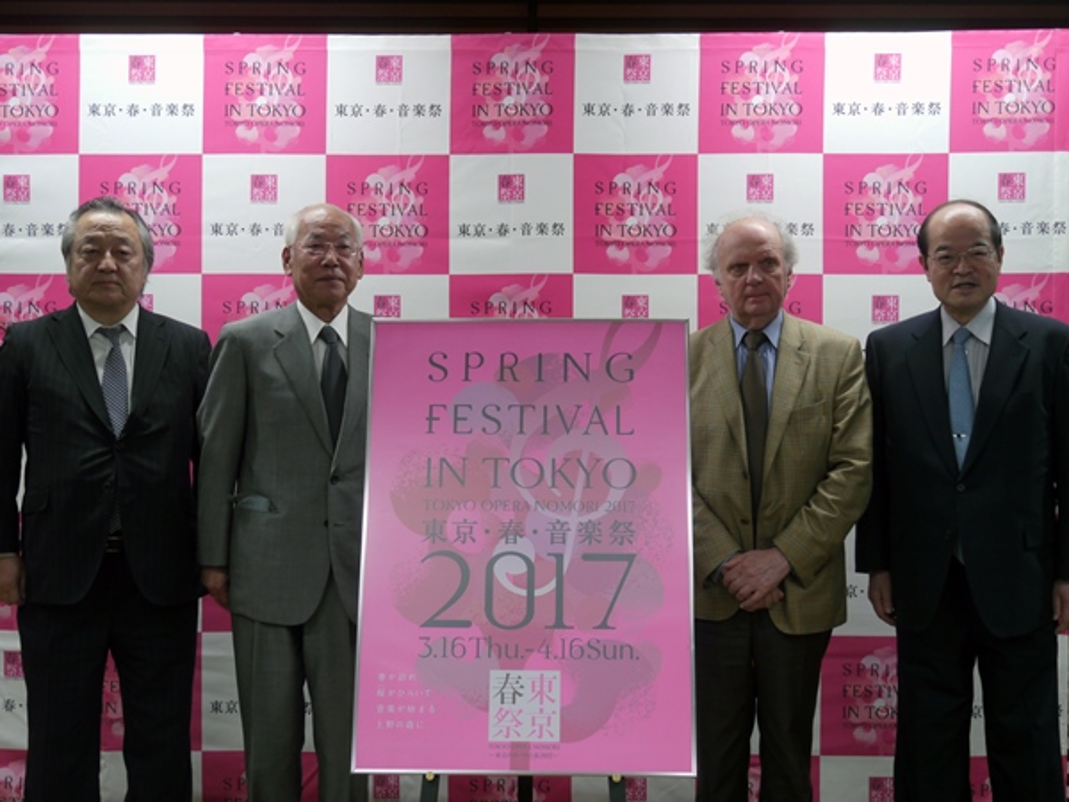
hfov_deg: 30.3
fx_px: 1976
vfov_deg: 22.9
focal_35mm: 64
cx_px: 534
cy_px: 401
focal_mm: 32
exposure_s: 1/50
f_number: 5
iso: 320
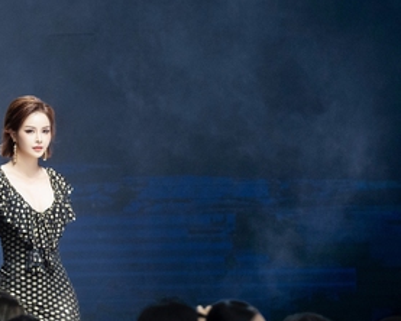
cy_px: 239
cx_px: 268
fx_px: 7720
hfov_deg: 3.0
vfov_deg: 2.4
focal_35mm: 650
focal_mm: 200
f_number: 3.2
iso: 1600
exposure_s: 1/400
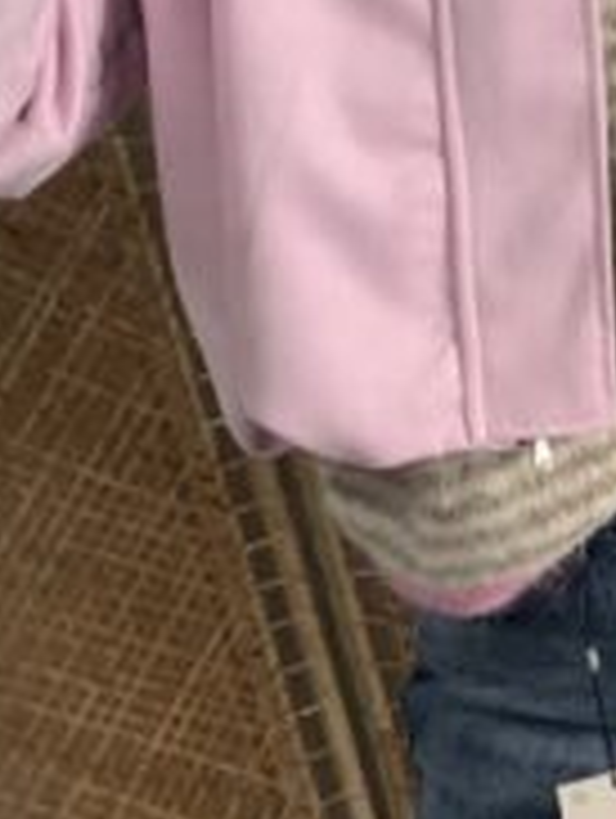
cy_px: 482
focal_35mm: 114
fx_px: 2699
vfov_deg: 17.2
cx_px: 805
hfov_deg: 12.6
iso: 320
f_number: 1.8
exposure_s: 1/60
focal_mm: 4.25
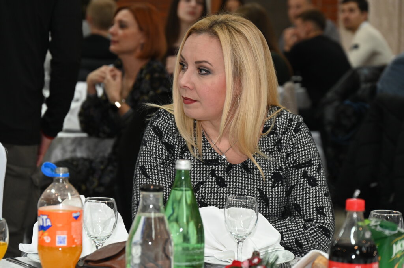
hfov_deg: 16.4
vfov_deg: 10.9
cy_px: 134
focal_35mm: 125
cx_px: 202
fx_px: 1402
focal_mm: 125
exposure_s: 1/60
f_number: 6.3
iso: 2500
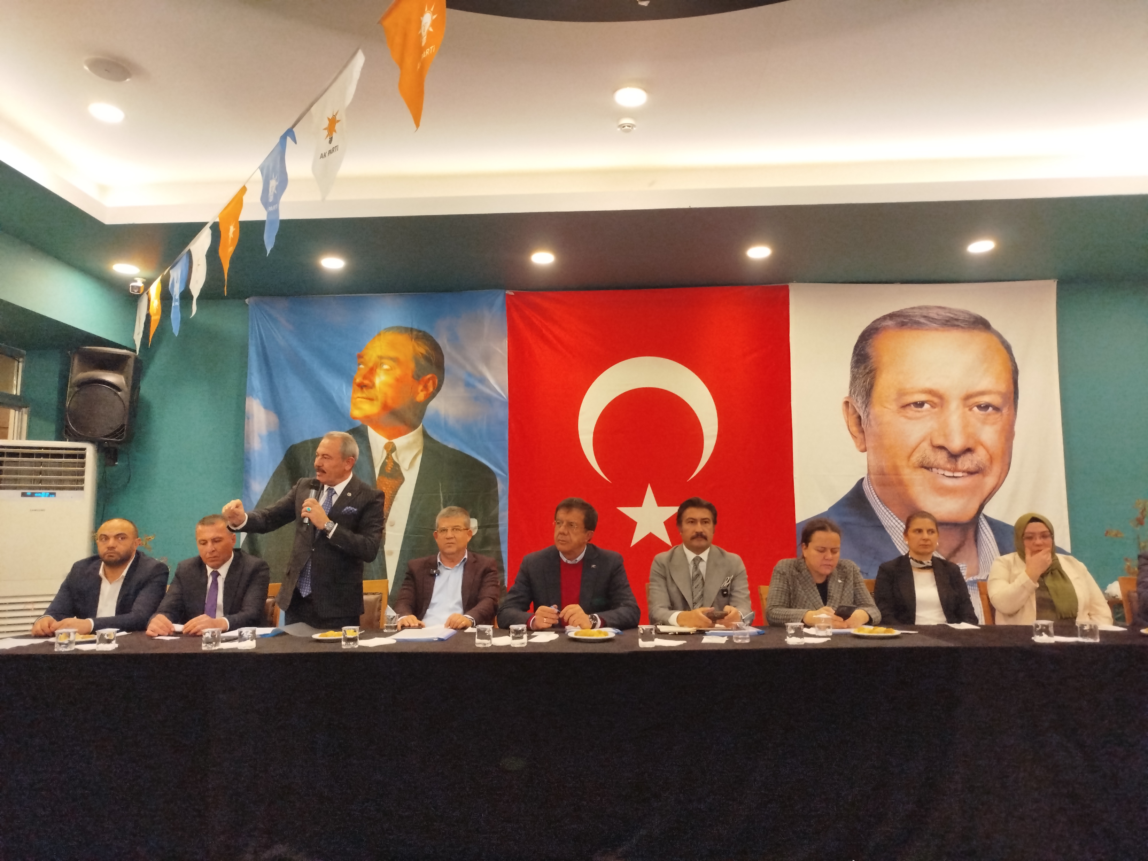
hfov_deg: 71.6
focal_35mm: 24
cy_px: 430
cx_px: 574
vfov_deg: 56.8
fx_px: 796
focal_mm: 5.31
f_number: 1.7
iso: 320
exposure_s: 1/33
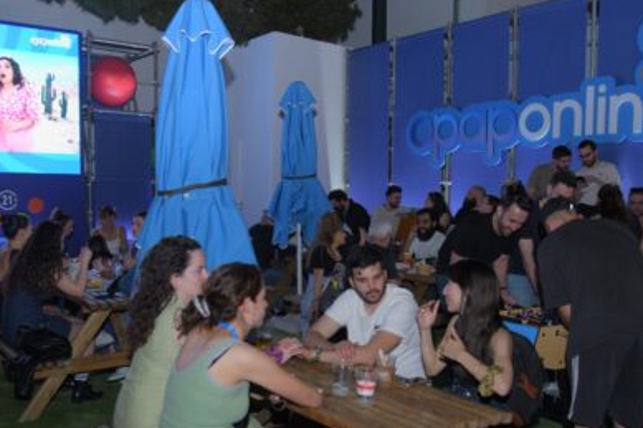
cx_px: 321
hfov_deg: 51.9
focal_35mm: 37
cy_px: 266
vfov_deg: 35.7
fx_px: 661
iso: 640
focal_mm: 24
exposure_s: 1/250
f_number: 4
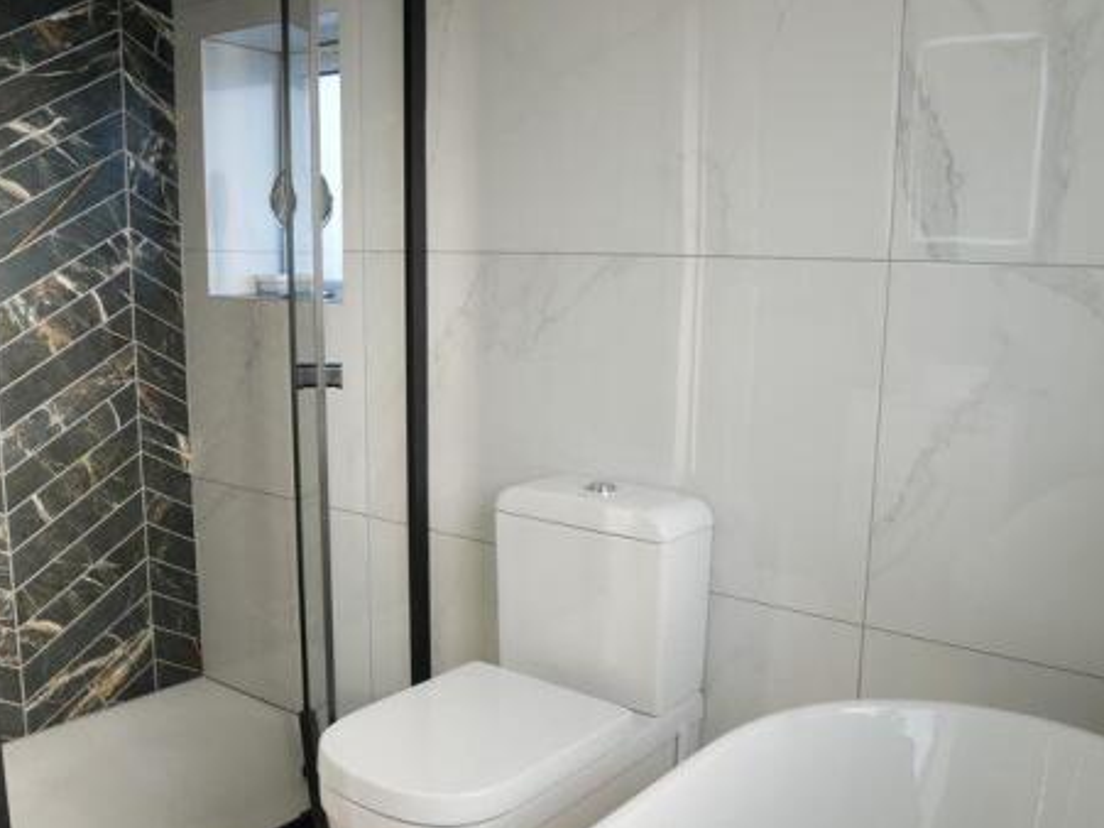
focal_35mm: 31
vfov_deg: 45.4
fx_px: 988
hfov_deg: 58.0
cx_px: 645
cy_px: 450
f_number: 3.5
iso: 200
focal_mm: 12
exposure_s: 1/100
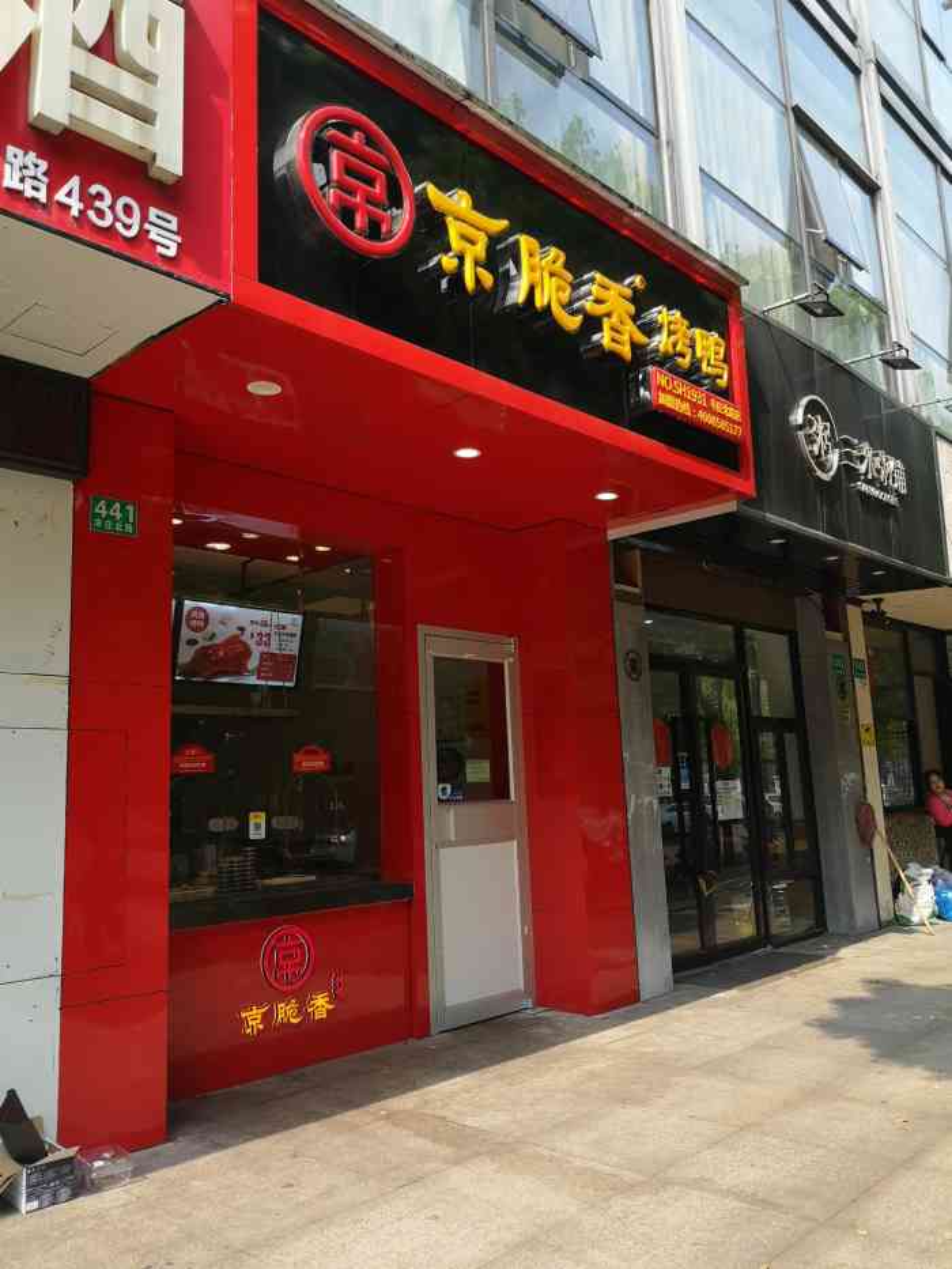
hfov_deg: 51.4
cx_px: 476
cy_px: 634
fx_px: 990
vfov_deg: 65.3
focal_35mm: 27
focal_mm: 5.58
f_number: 1.8
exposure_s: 1/909
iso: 80
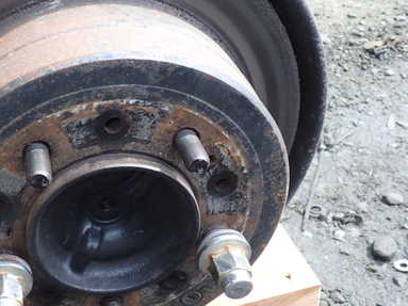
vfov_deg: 30.8
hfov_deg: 39.3
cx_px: 97
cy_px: 128
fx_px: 554
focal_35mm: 47
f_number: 6.3
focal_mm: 5.4
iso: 100
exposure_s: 1/30
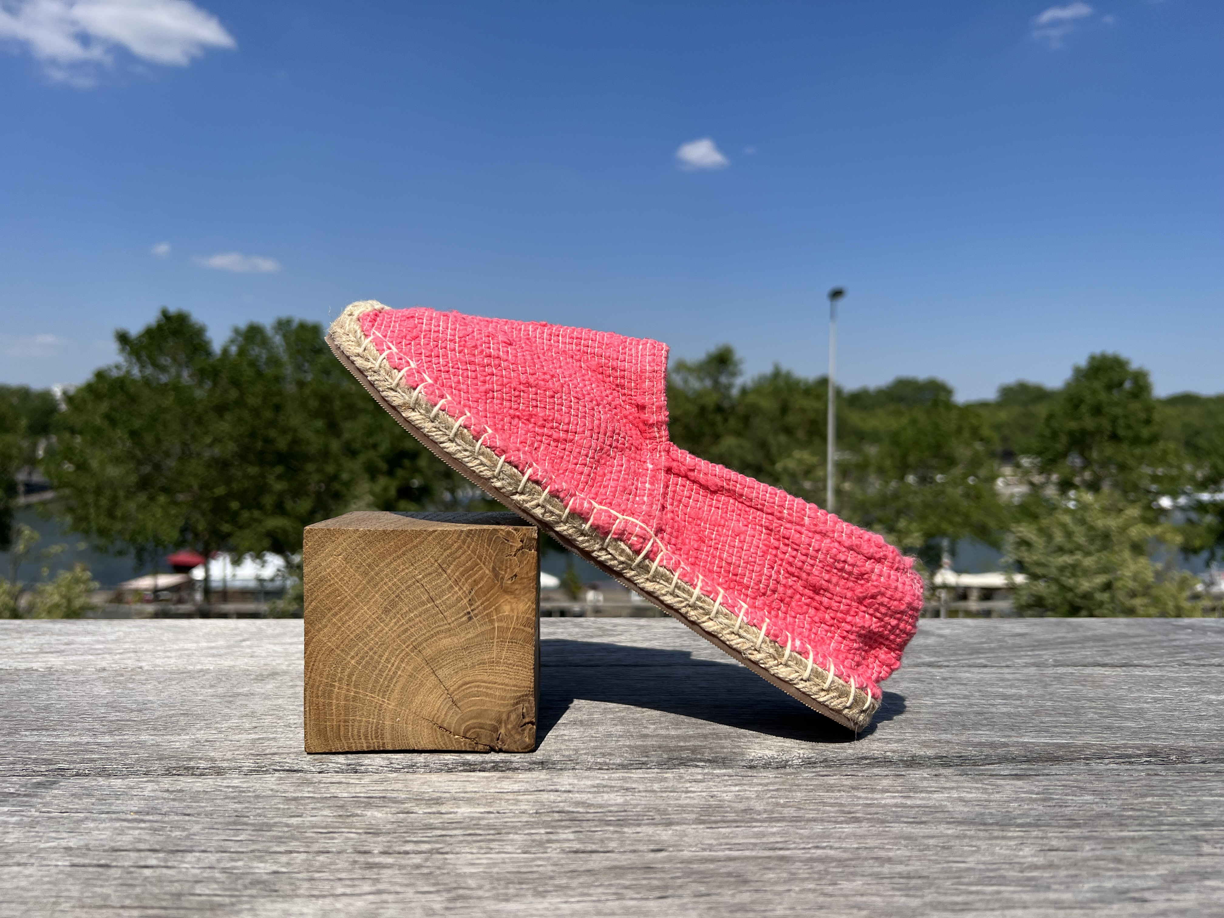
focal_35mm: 26
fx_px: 919
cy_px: 459
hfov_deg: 67.3
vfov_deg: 53.1
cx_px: 612
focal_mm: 5.7
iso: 50
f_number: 1.5
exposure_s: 1/6579
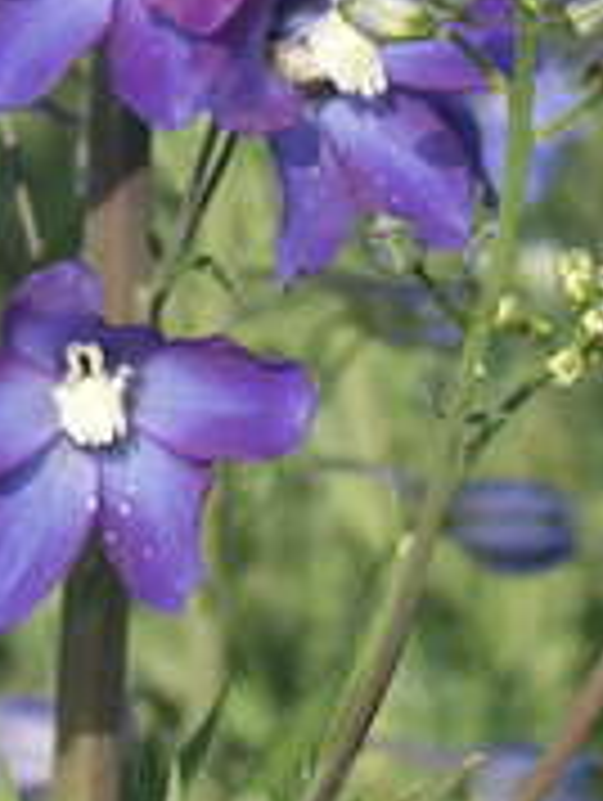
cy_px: -385
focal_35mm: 363
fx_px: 8411
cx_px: 76
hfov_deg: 4.1
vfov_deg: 5.4
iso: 100
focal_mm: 24.12
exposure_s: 1/750
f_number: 3.5
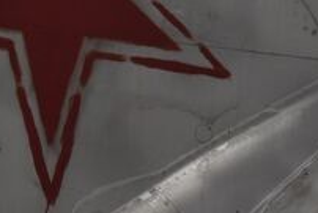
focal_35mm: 1991
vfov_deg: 0.7
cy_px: 366
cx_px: 135
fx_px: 17599
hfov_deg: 1.0
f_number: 14
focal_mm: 210
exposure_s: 1/640
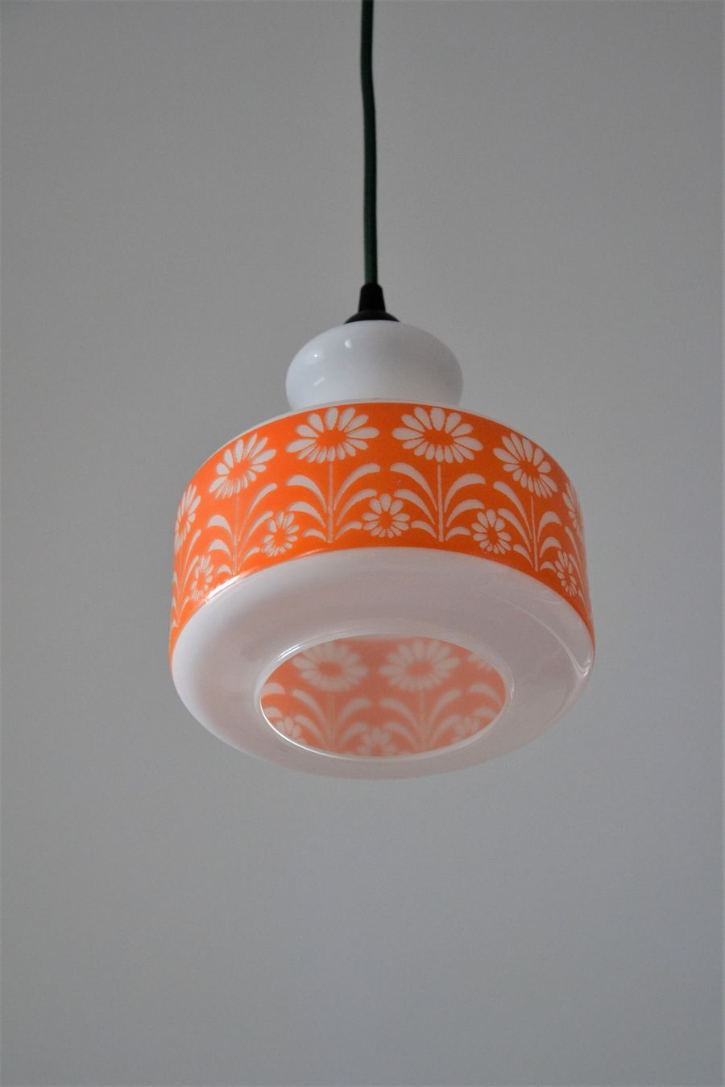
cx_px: 362
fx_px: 2175
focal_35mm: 72
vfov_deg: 28.1
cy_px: 544
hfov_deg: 18.9
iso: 1600
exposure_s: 1/60
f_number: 4.8
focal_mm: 48
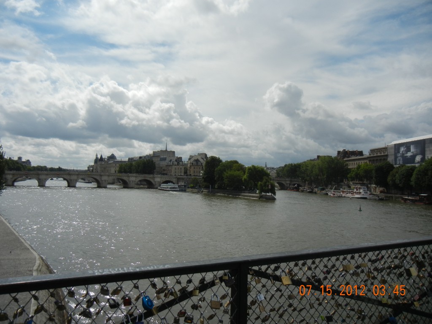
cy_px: 162
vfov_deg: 46.8
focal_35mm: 30
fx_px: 374
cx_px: 216
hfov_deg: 60.0
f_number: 7
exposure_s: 1/1100
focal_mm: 5.4
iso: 160
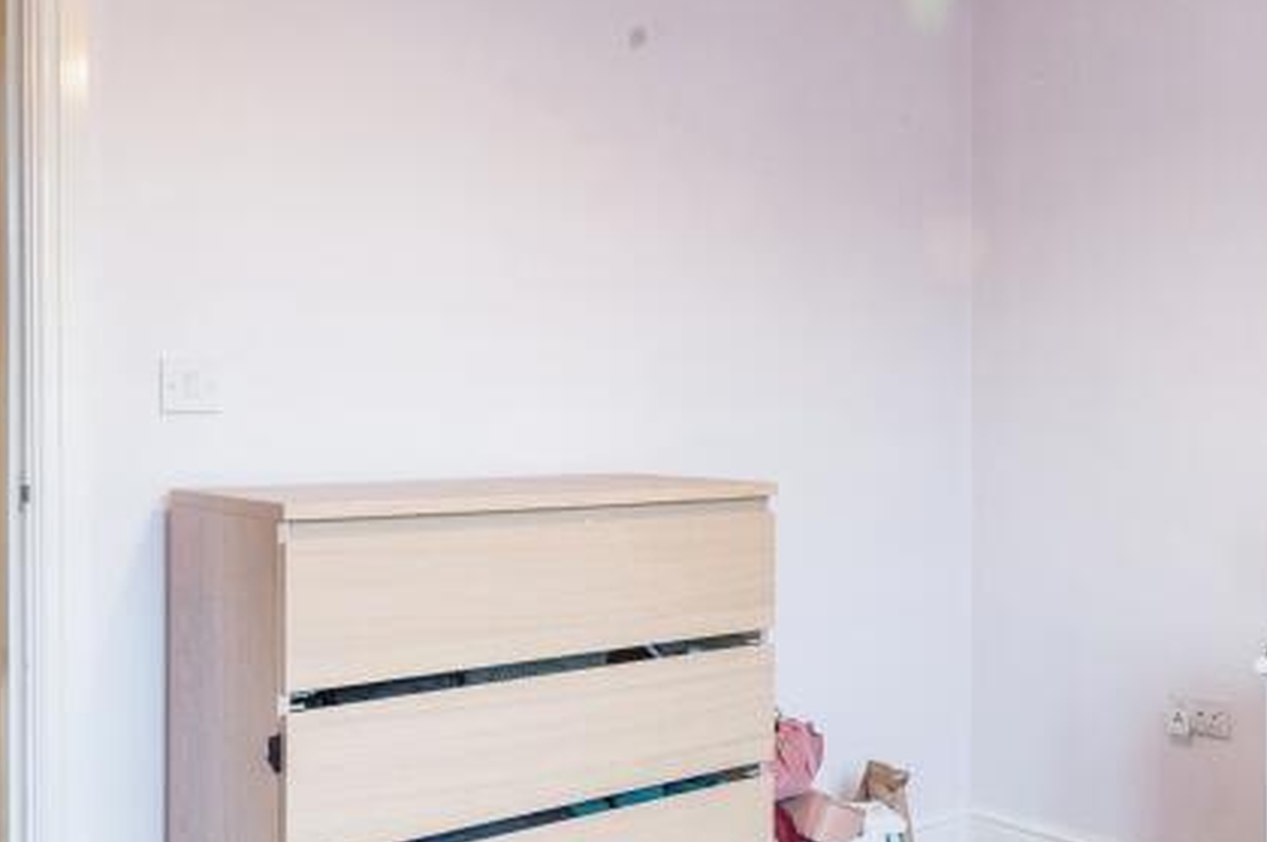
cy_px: 436
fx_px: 1371
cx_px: 971
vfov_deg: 34.1
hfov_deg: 47.5
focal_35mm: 39
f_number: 8
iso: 1000
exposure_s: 1/15
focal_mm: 16
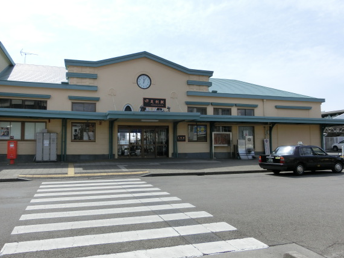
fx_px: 278
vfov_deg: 49.8
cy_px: 127
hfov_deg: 63.3
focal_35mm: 28
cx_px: 155
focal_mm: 4.5
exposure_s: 1/1000
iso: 80
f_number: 3.5
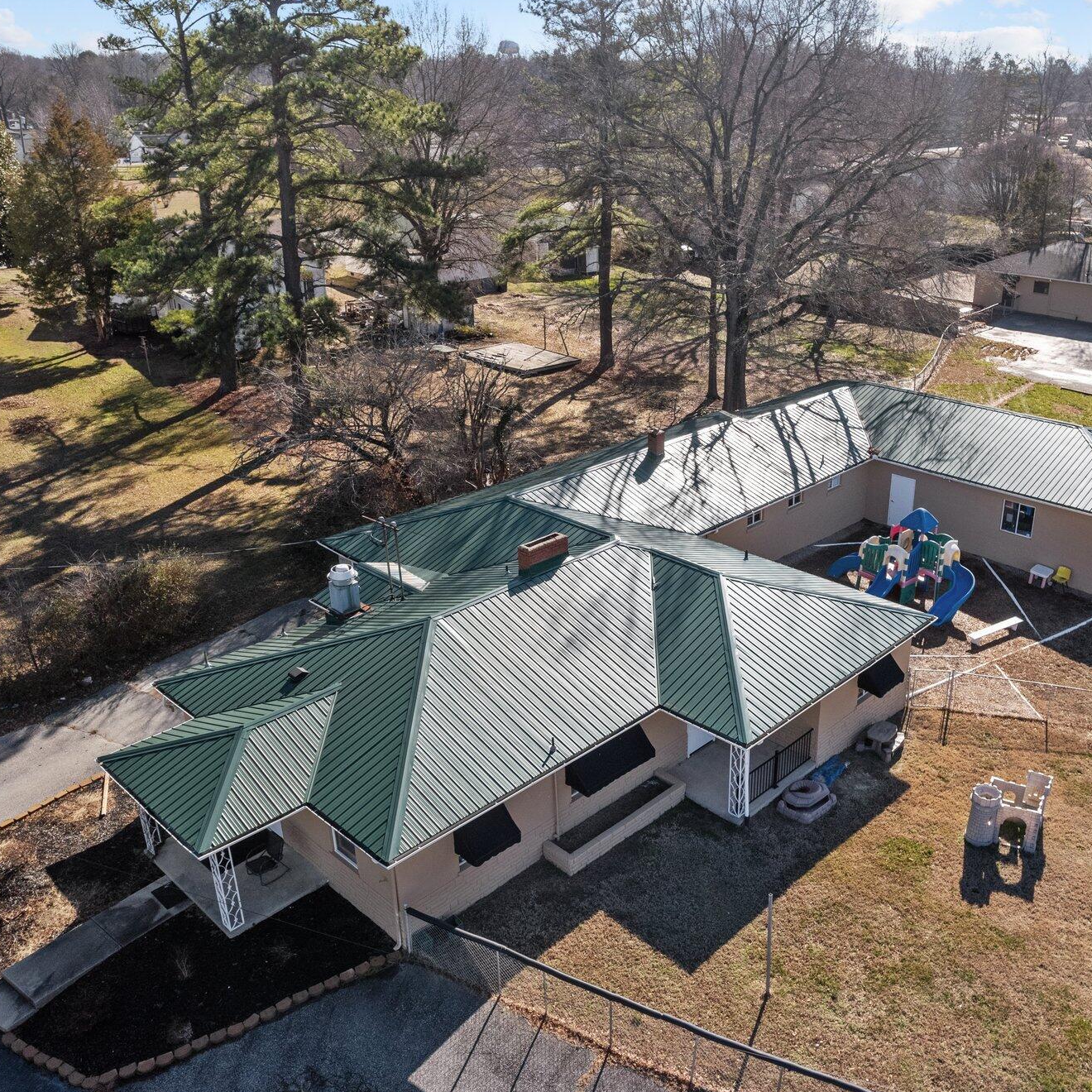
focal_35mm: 29
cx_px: 663
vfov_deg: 55.6
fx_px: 1035
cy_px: 544
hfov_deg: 55.2
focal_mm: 8.38
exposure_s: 1/100
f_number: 2.8
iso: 100
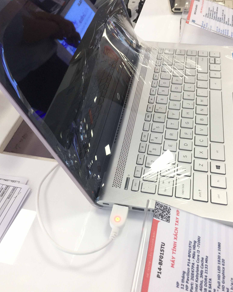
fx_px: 293
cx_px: 119
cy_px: 130
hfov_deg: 43.4
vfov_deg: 52.7
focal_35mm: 34
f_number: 2.2
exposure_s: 1/33
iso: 32
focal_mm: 4.15
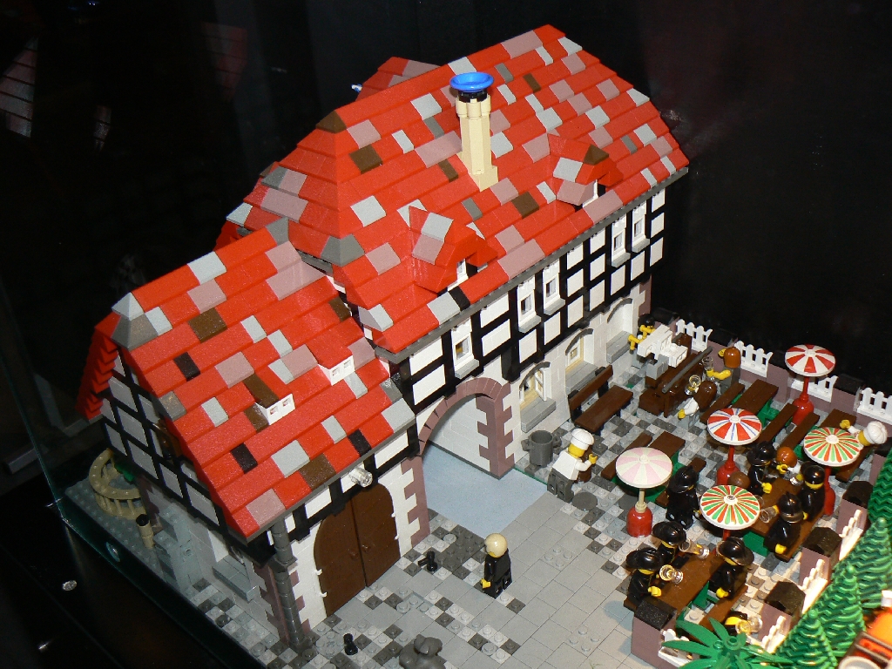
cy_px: 334
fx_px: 928
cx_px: 446
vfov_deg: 39.7
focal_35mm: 36
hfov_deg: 51.4
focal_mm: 6
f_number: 2.8
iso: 100
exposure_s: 1/30
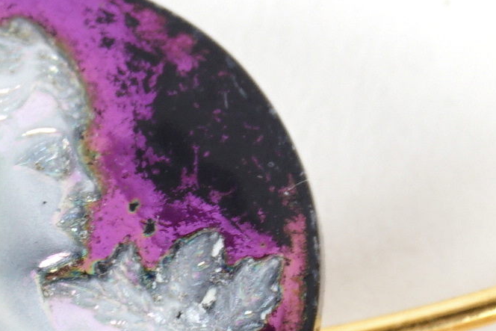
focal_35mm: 527
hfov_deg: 3.9
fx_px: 7265
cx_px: 146
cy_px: -13
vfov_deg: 2.6
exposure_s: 1/125
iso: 100
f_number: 16
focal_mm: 55
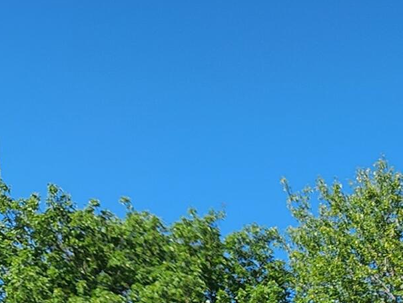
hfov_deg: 15.1
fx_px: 1327
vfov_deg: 11.0
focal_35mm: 114
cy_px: 727
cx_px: 709
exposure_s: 1/2054
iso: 20
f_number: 1.8
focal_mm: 5.4
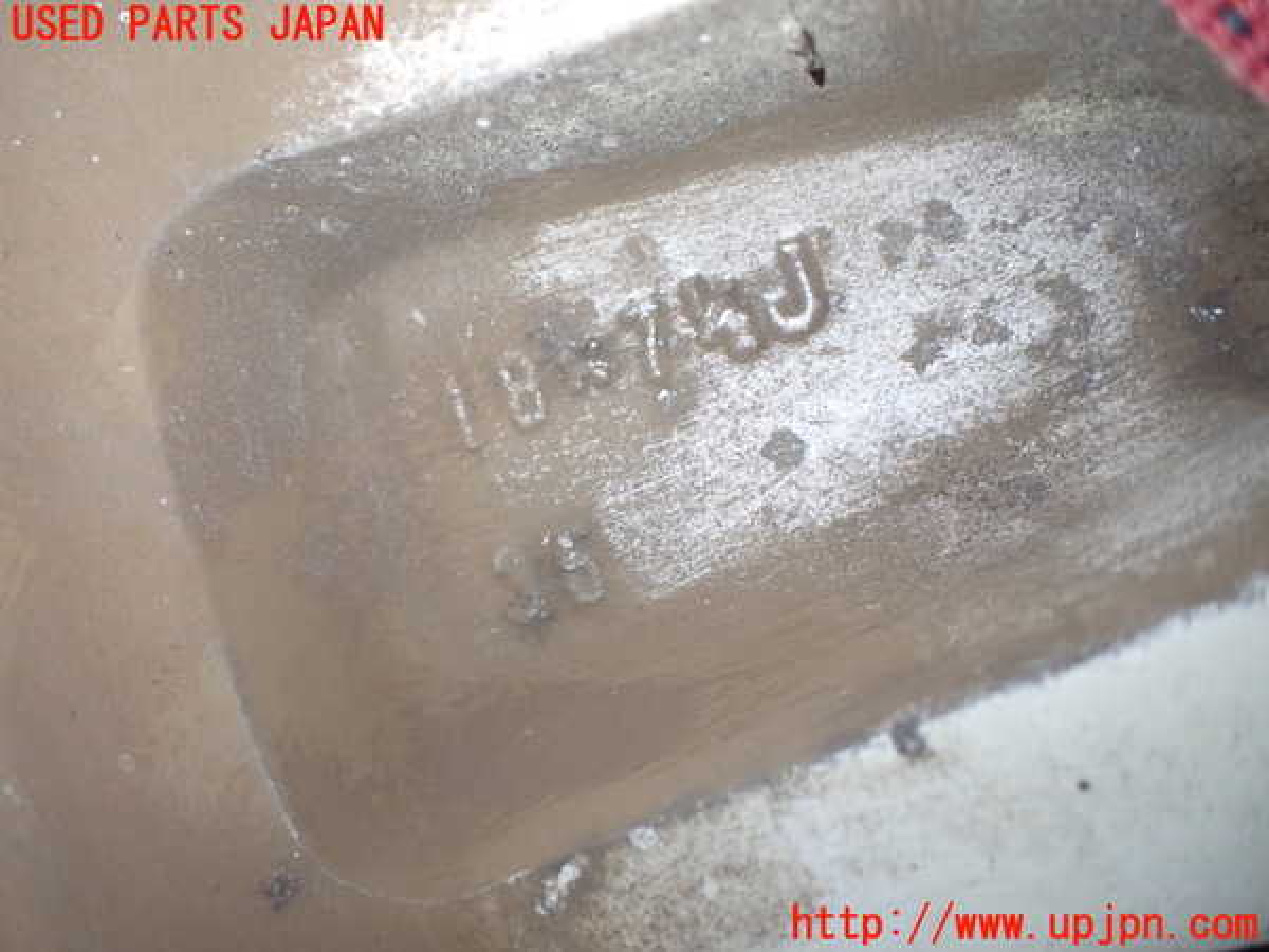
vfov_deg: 46.8
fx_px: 1100
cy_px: 476
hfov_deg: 60.0
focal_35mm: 30
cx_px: 634
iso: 800
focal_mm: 5.4
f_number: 2.3
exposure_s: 1/125
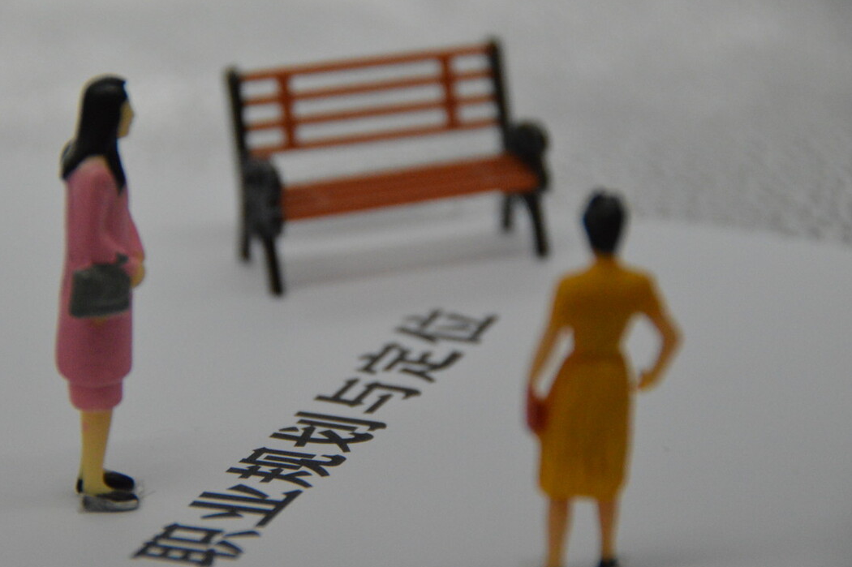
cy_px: 306
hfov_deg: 6.0
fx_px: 8113
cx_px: 395
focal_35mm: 343
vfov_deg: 4.0
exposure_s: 1/125
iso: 2500
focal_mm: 200
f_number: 5.6
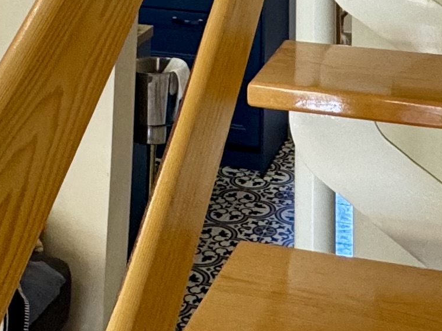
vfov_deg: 14.1
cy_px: -442
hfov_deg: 26.0
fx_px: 957
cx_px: 232
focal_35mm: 75
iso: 200
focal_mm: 2.22
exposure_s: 1/50
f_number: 2.2
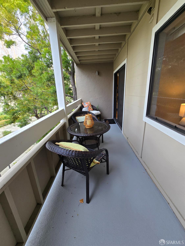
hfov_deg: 89.9
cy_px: 123
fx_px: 93
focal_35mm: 13
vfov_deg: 106.2
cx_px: 92
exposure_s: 1/120
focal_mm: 2.2
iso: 80
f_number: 2.2
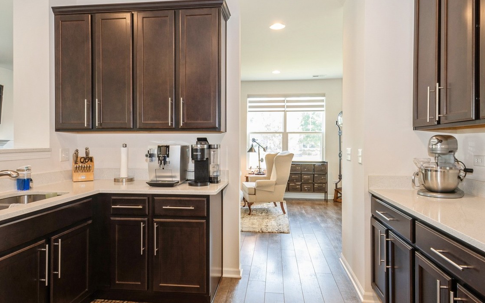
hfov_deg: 79.6
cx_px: 234
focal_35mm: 22
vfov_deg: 55.0
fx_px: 291
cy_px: 139
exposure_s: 1/6
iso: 250
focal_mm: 10
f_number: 7.1
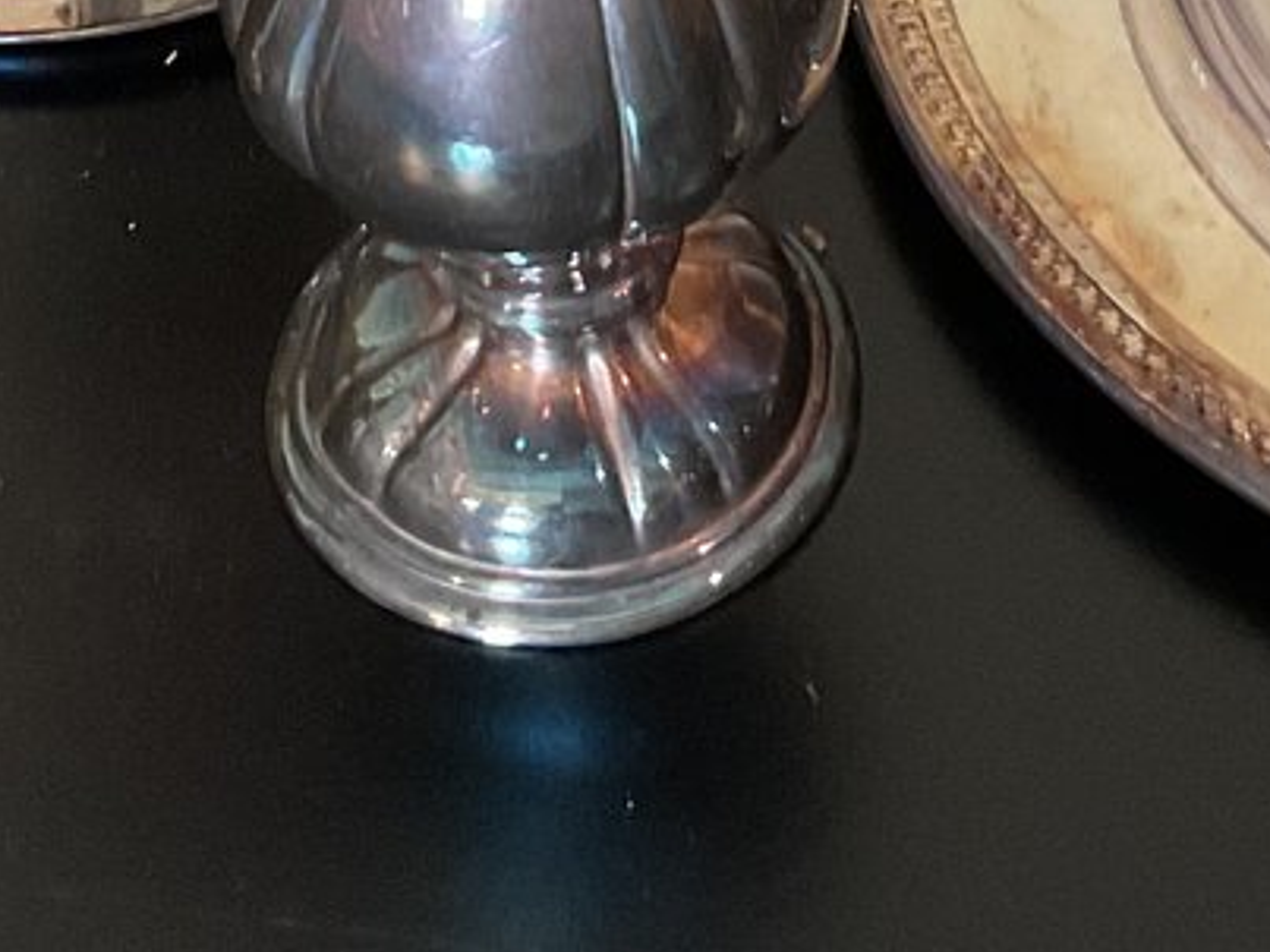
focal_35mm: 109
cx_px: 897
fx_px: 3998
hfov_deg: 18.0
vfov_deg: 12.5
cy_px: -689
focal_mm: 3
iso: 160
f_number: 1.8
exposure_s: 1/60
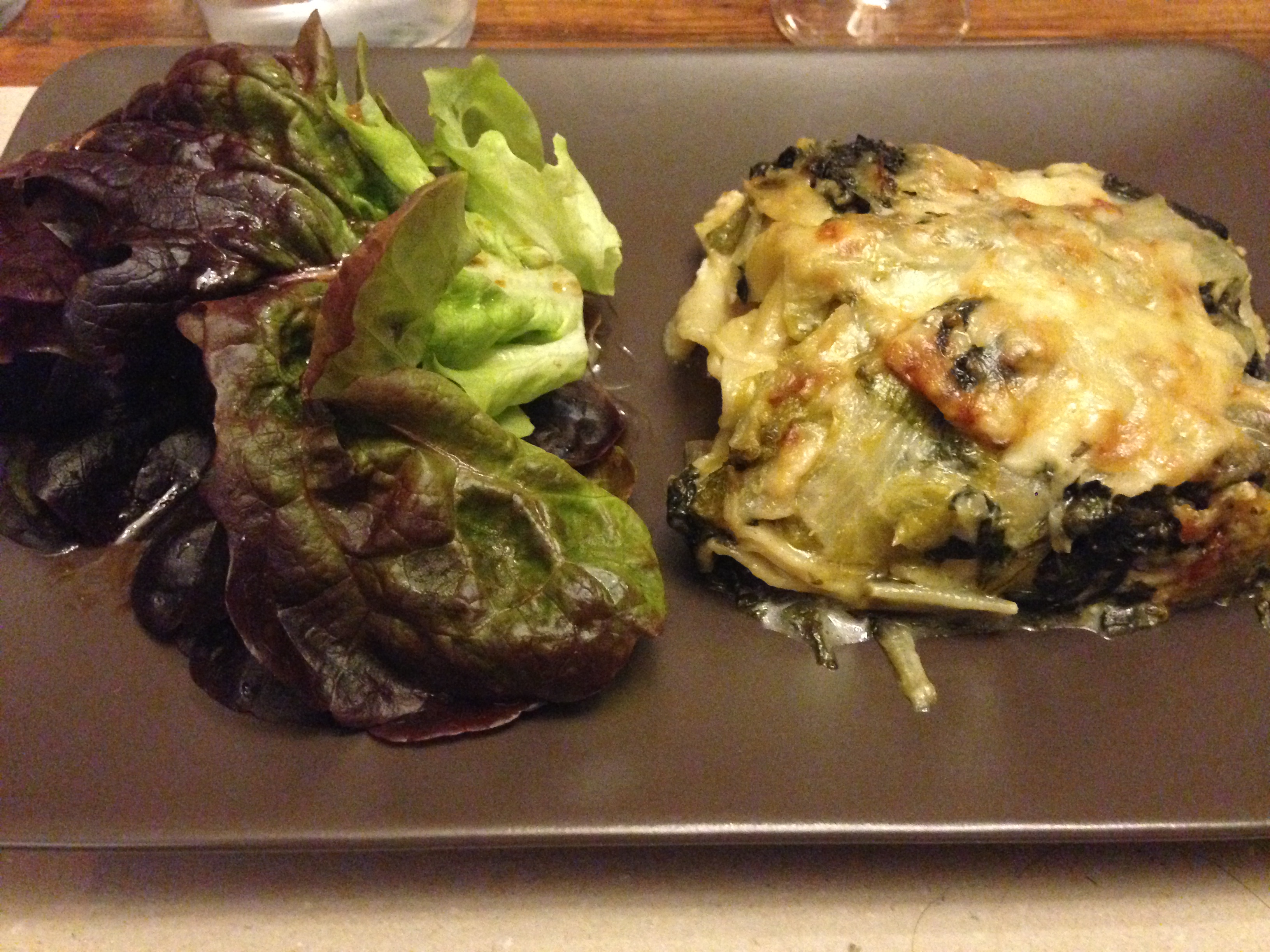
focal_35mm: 33
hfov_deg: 55.4
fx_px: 1211
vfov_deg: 42.9
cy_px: 476
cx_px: 635
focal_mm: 4.12
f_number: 2.4
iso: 800
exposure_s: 1/15
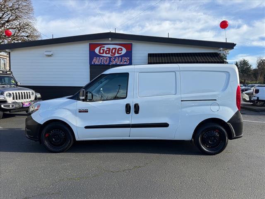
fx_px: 184
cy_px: 100
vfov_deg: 56.8
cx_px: 132
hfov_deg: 71.6
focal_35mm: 24
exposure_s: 1/2232
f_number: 1.78
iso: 80
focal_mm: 6.76
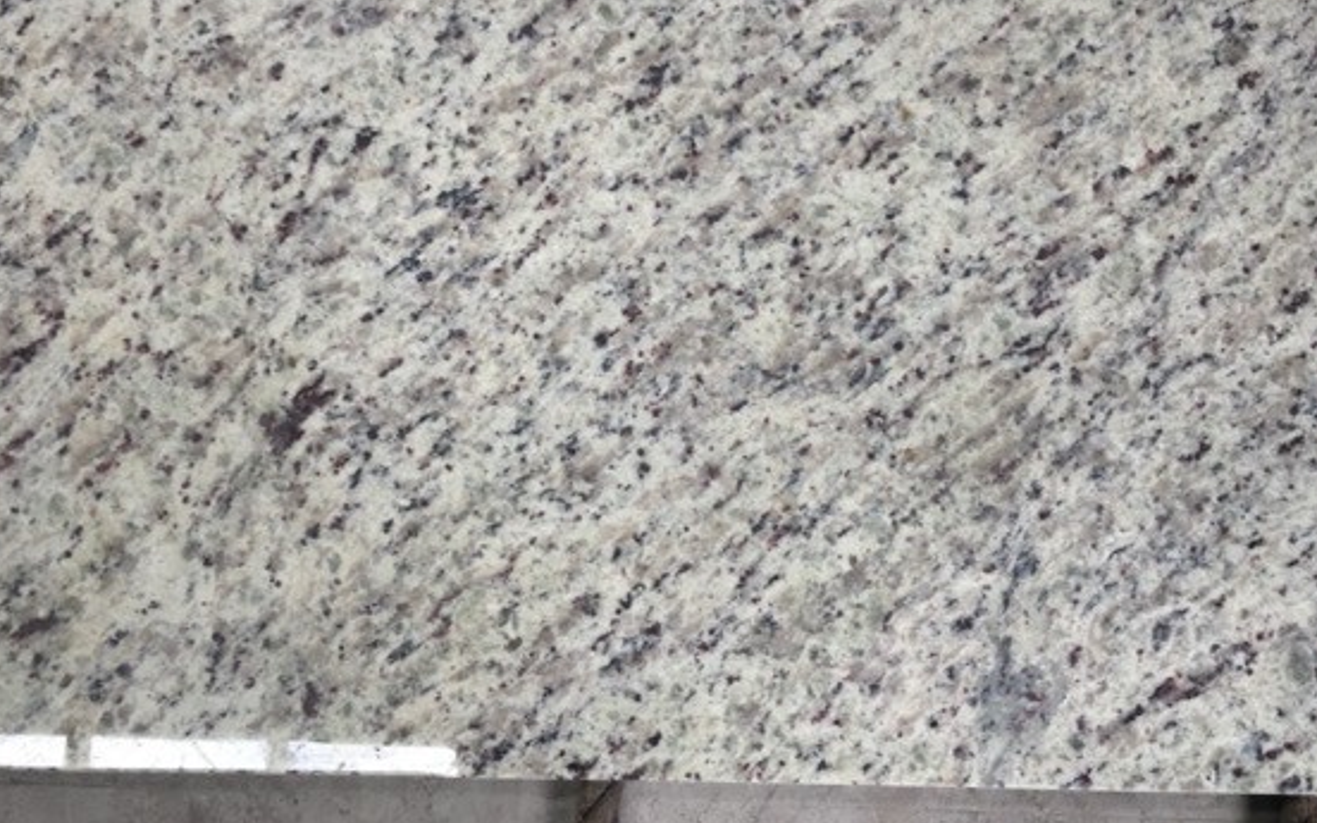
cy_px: 266
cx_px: 656
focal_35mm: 39
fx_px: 1400
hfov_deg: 50.4
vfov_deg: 32.5
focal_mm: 4.15
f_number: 2.2
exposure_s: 1/100
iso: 32
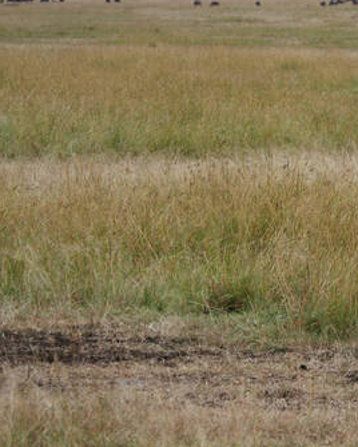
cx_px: 433
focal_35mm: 324
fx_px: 4291
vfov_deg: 6.0
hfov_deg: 4.8
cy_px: 274
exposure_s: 1/400
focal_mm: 110
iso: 160
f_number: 5
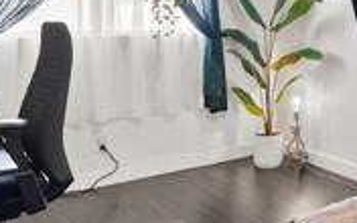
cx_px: 310
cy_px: 17
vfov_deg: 24.1
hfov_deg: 36.8
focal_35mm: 52
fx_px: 506
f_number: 10
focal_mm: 14
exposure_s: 1.6
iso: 100
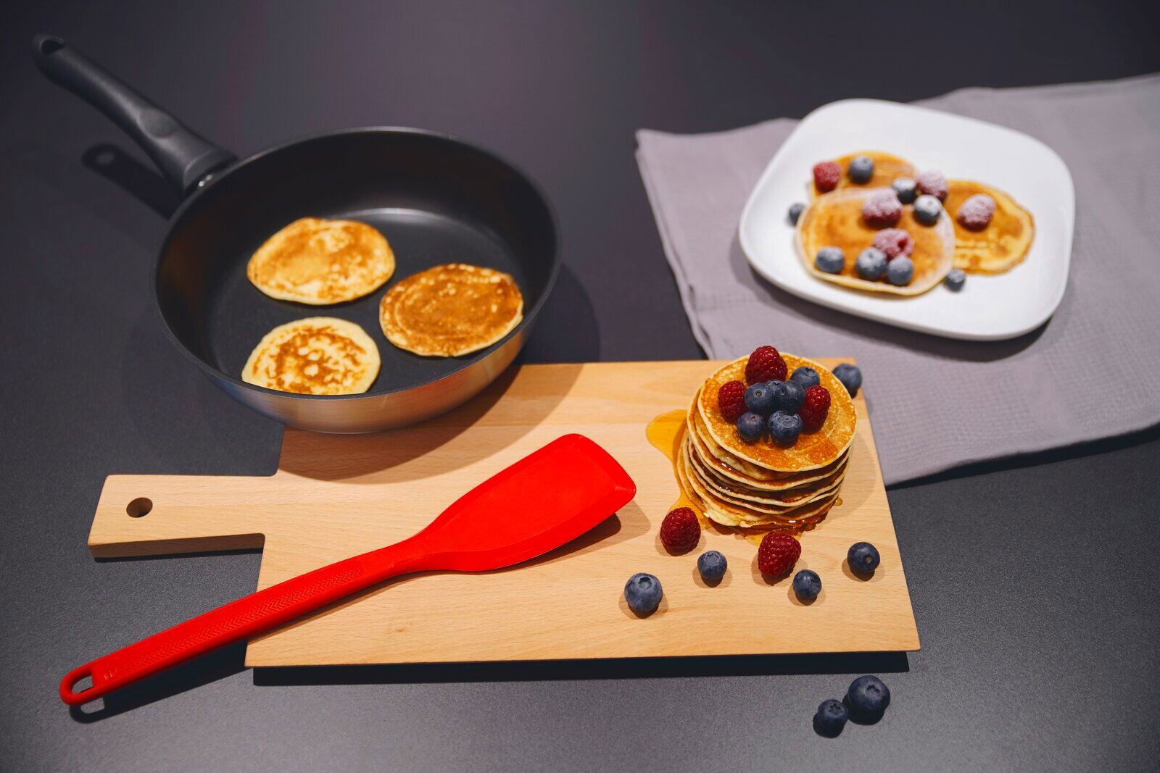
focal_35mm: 40
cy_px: 386
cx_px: 580
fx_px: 1289
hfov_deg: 48.5
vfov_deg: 33.4
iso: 100
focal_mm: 40
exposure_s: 1/60
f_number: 2.8
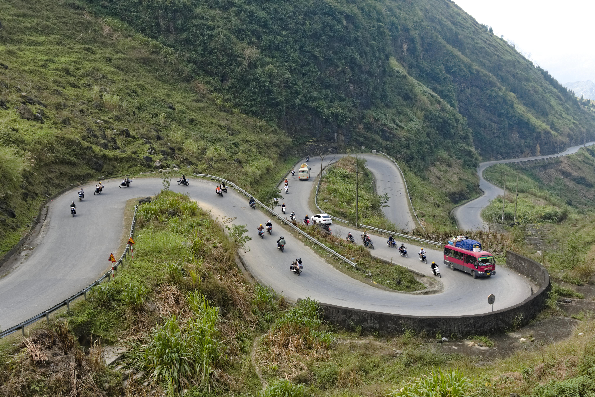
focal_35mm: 42
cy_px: 198
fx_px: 694
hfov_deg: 46.4
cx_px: 298
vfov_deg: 31.9
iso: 125
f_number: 5.6
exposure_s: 1/80
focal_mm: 15.31
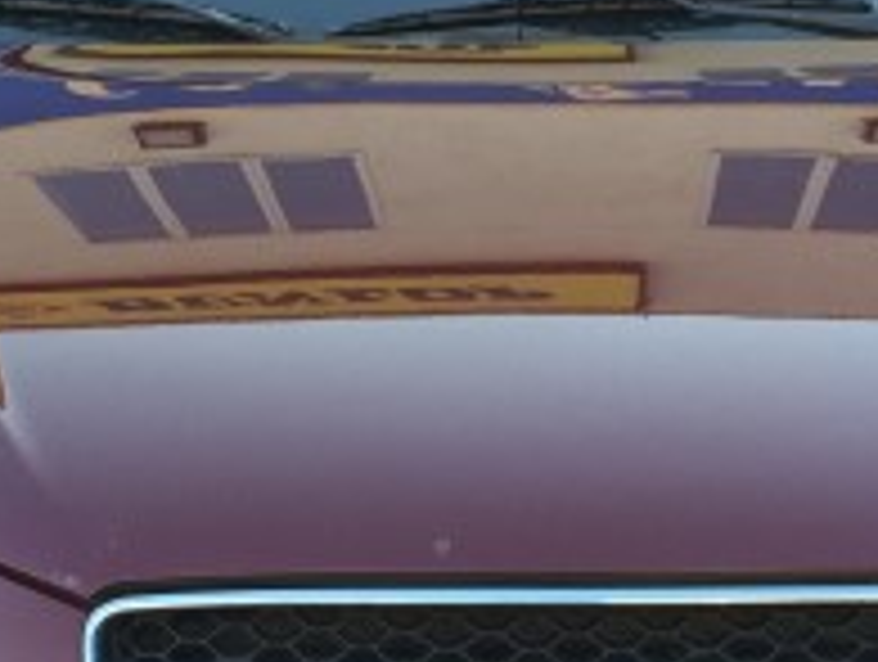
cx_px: 468
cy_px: 477
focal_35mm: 95
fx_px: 2414
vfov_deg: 15.6
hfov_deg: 20.6
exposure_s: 1/120
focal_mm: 4.15
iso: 40
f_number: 2.2
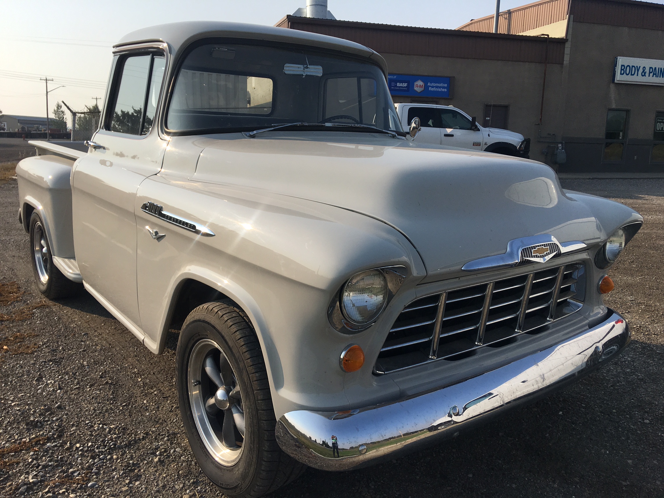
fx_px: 556
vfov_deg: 48.2
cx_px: 332
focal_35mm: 29
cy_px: 249
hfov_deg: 61.7
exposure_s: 1/1876
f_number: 2.2
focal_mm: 4.15
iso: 25
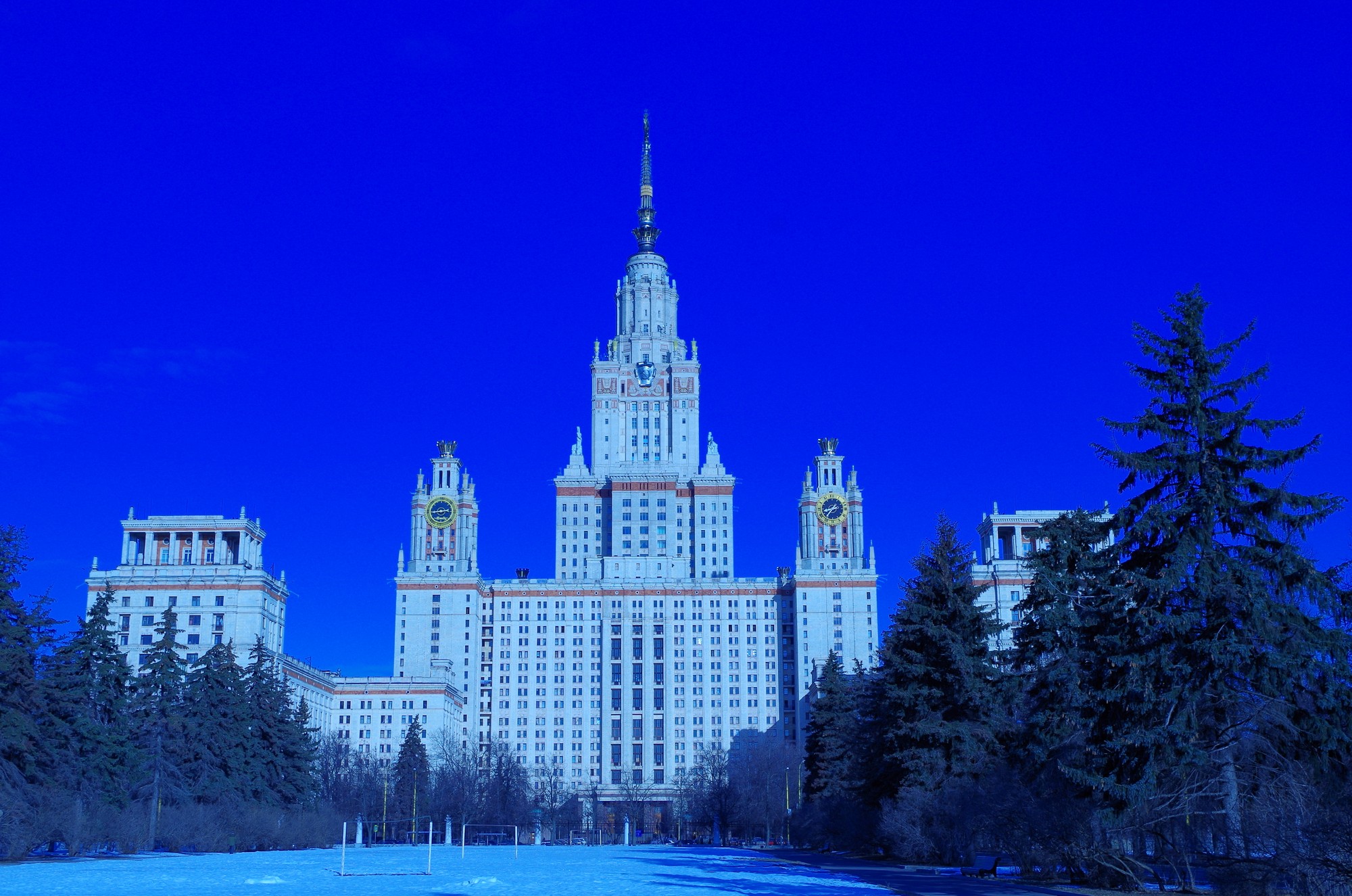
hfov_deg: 46.5
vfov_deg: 31.8
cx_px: 676
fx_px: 1574
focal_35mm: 42
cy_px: 448
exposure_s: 1/500
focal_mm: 28.13
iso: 100
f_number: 7.1
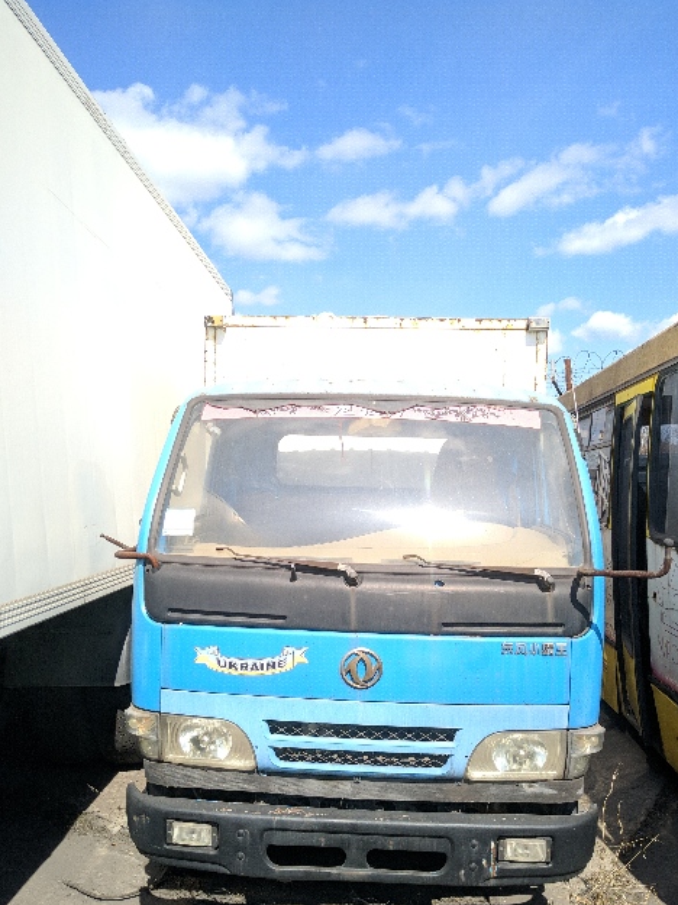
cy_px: 513
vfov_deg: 48.9
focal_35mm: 38
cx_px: 359
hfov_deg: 37.7
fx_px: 993
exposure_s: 1/1468
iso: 101
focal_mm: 3.83
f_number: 2.2
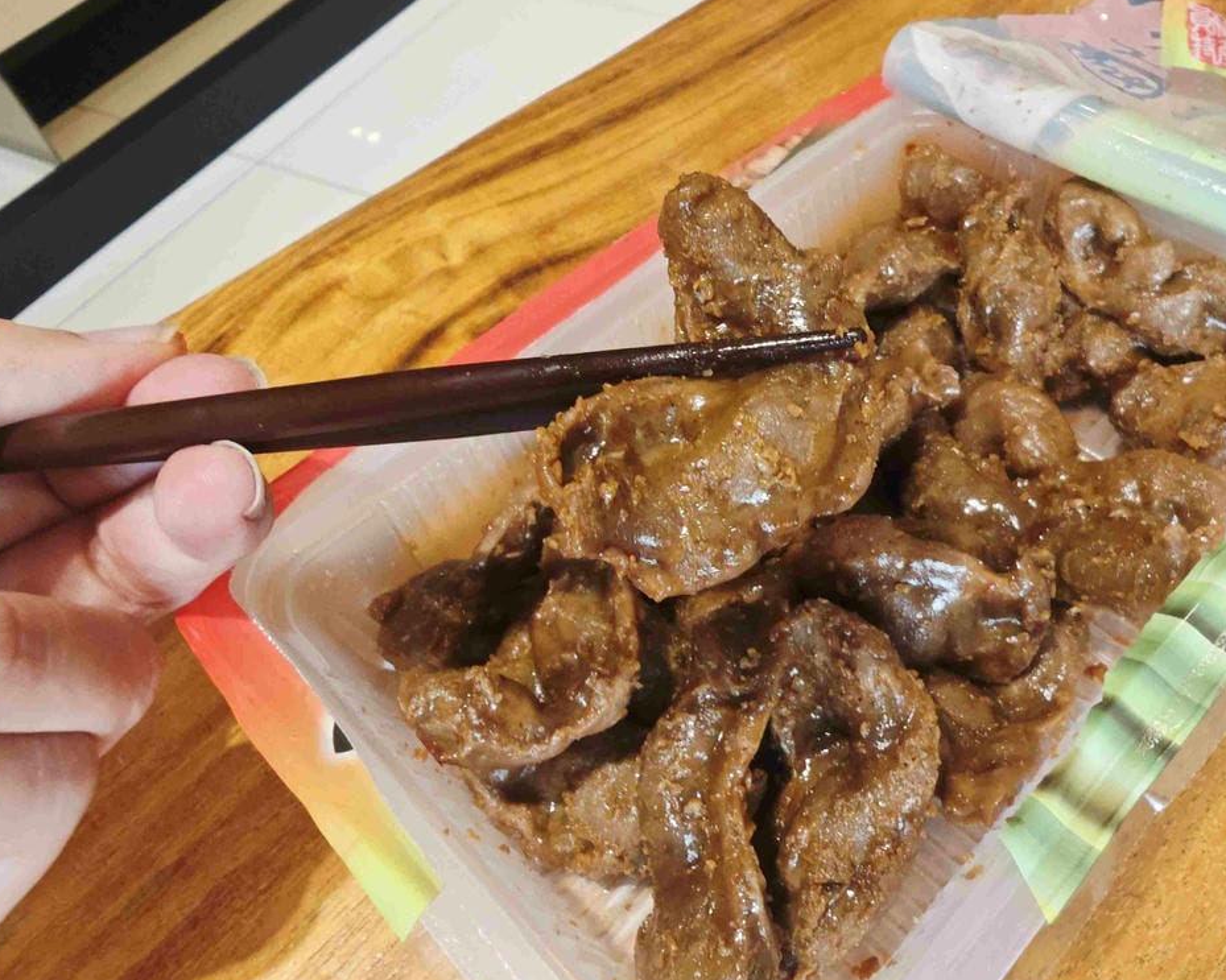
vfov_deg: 49.9
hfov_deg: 60.4
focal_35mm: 29
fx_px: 1052
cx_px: 648
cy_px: 446
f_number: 1.8
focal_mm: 2.03
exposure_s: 1/60
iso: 160
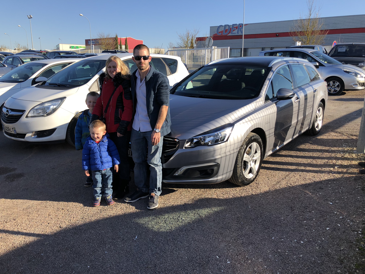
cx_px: 182
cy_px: 137
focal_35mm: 28
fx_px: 295
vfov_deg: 49.7
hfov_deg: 63.4
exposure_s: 1/1350
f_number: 1.8
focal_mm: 3.99
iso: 20
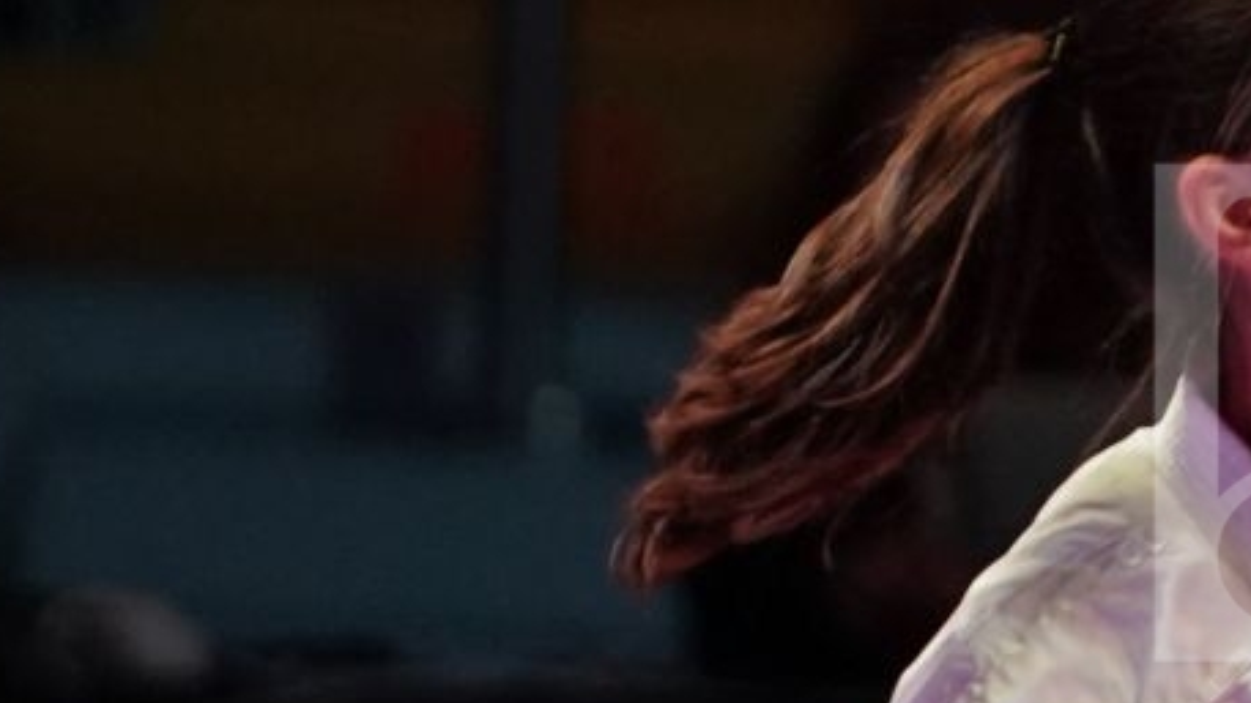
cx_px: 2338
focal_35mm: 1032
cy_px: 413
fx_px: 34231
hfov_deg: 2.1
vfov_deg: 1.2
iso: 2500
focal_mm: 167
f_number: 2.8
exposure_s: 1/1000
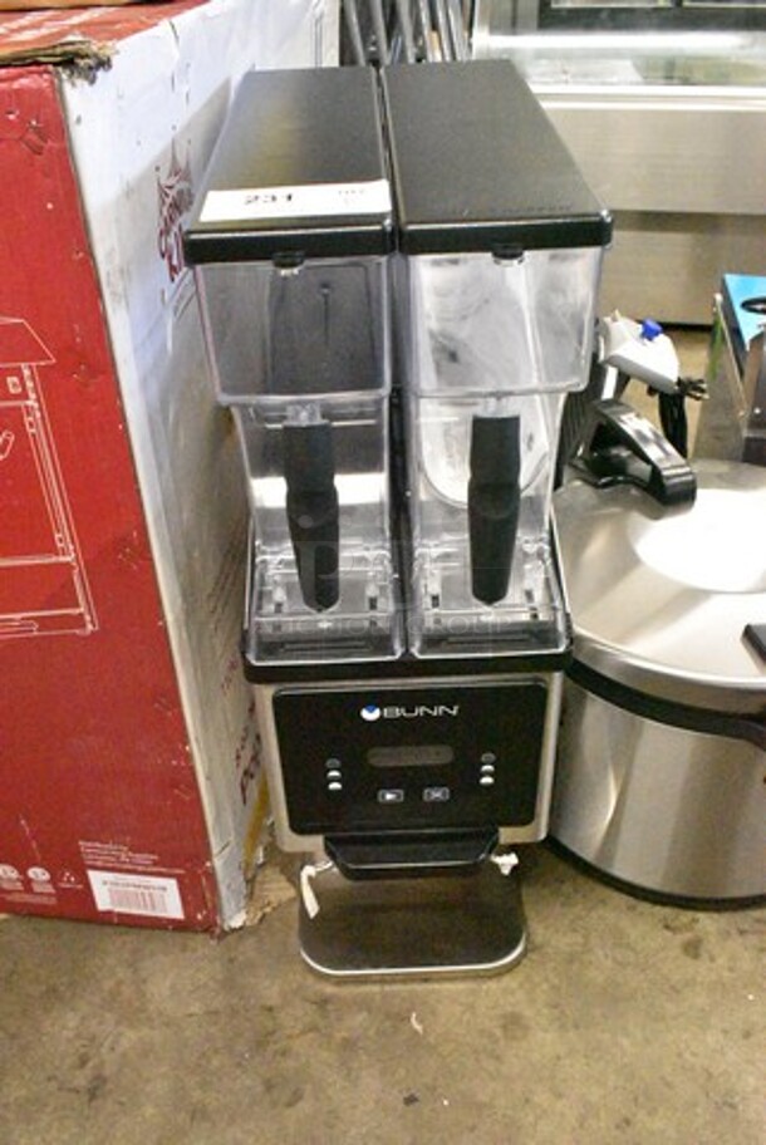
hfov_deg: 41.8
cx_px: 383
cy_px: 572
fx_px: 1003
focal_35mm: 32
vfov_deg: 59.4
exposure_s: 1/250
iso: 25600
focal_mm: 21
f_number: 8
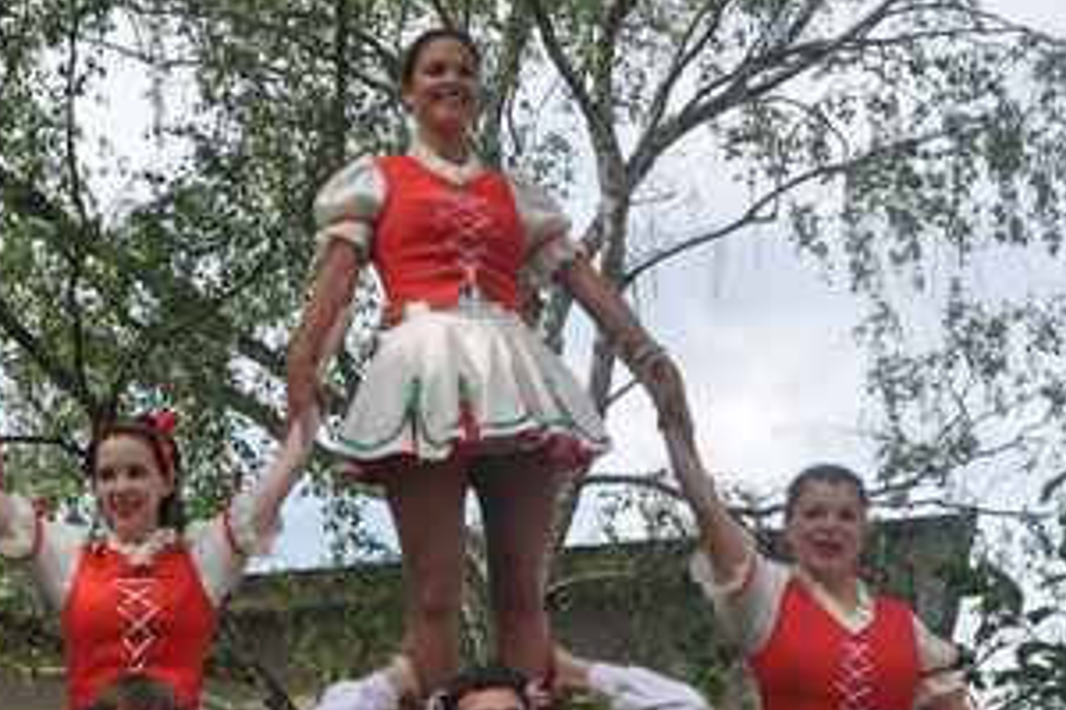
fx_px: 3109
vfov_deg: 13.0
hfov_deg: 19.3
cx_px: 217
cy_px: 580
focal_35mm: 105
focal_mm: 35
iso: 400
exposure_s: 1/1000
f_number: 4
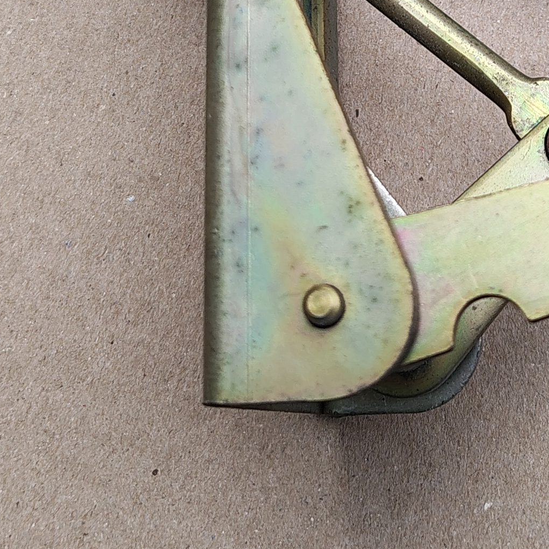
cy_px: -177
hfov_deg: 20.3
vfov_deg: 18.8
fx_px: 1525
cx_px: 370
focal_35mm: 85
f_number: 1.8
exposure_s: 1/671
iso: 100
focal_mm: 5.56
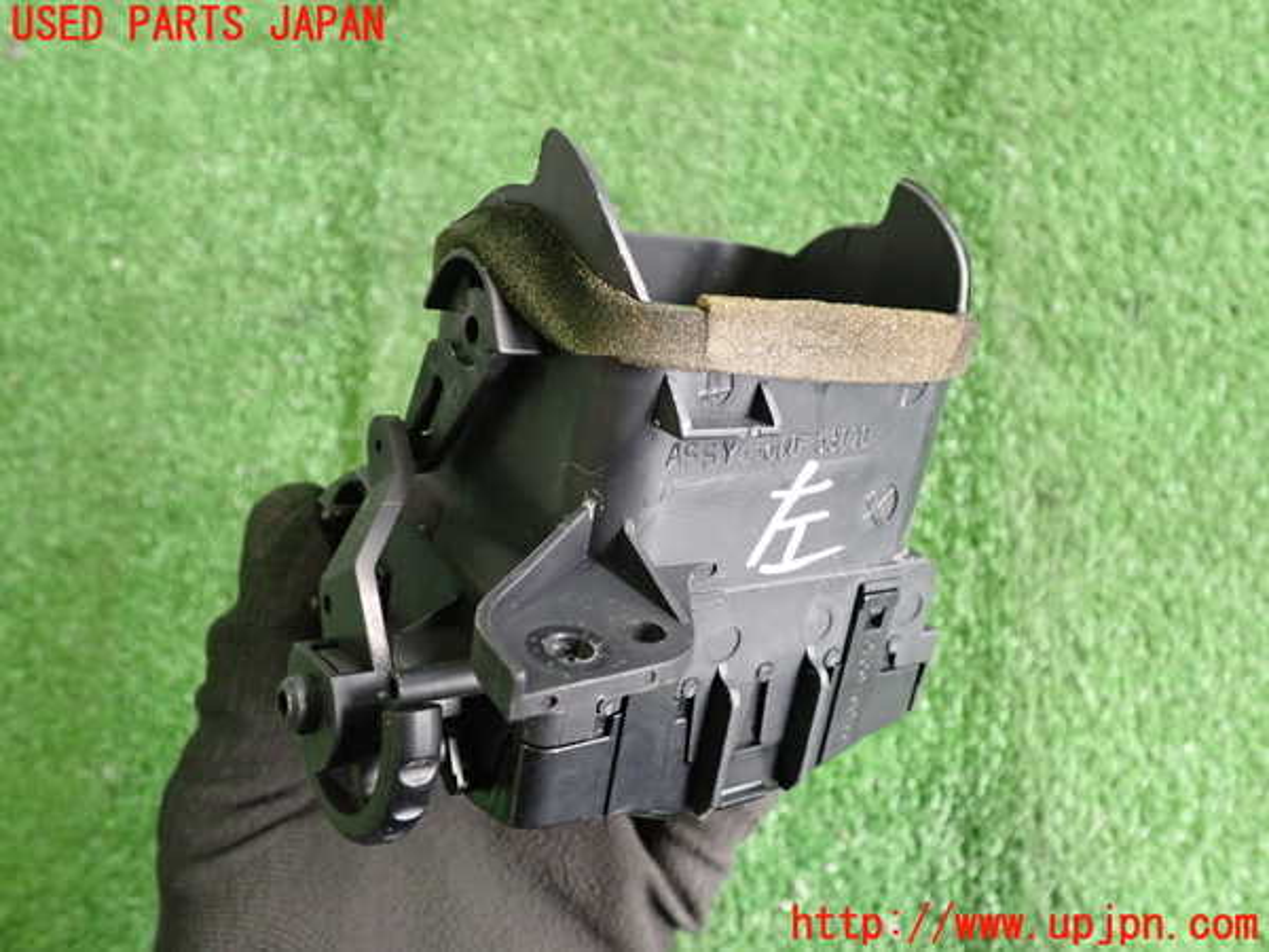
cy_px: 476
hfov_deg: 60.0
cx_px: 634
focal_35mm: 30
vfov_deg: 46.8
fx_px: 1100
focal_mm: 5.4
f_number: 2.3
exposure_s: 1/30
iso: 400
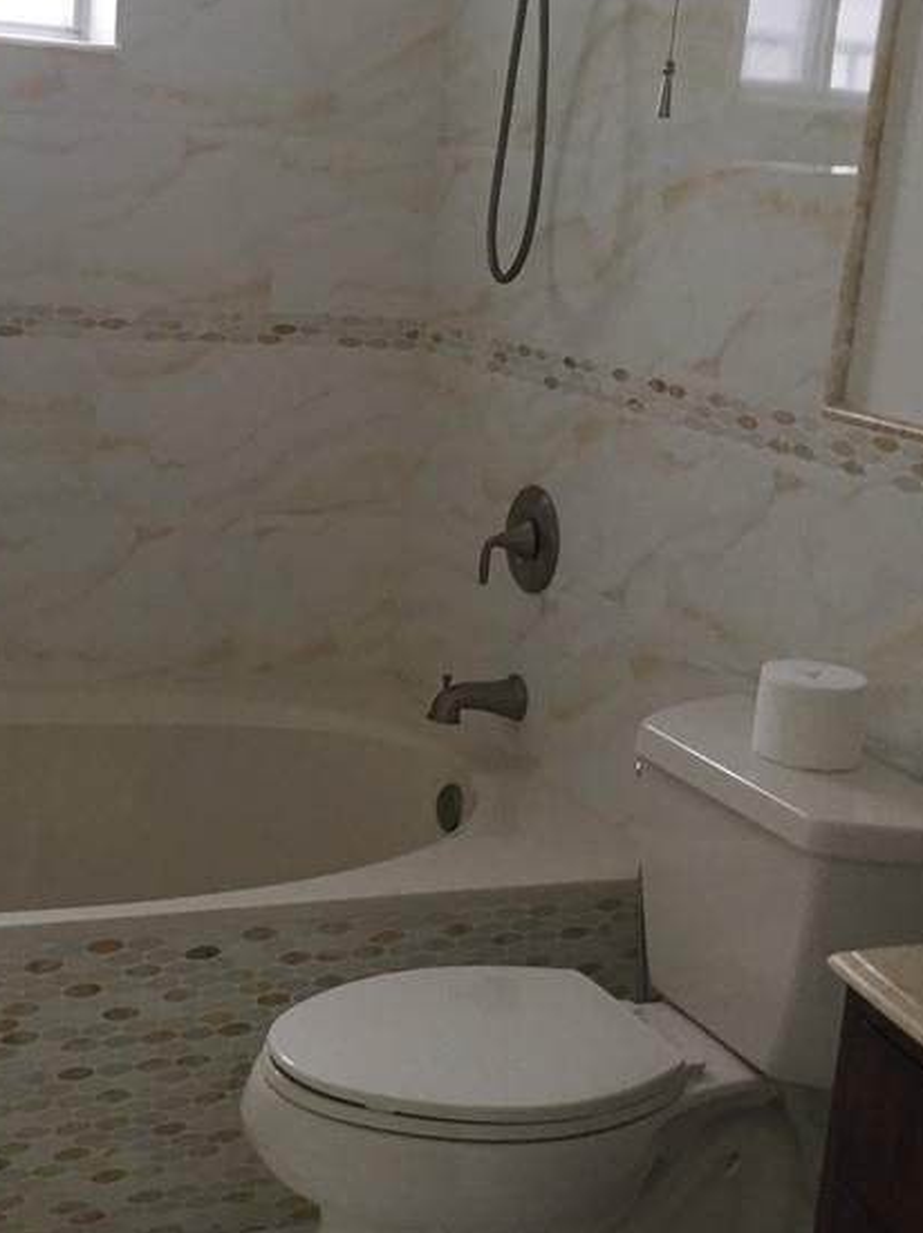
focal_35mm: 54
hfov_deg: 26.8
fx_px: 1921
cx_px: 293
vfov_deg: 35.5
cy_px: 572
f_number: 2.2
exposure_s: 1/30
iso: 100
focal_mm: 4.15
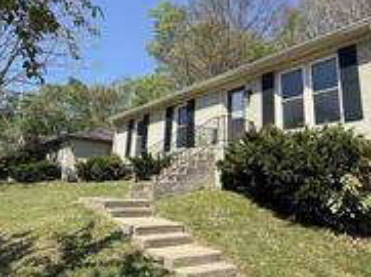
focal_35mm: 31
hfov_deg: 58.0
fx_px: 332
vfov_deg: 44.9
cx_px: 223
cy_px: 103
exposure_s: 1/1698
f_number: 2.2
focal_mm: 2.22
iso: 50
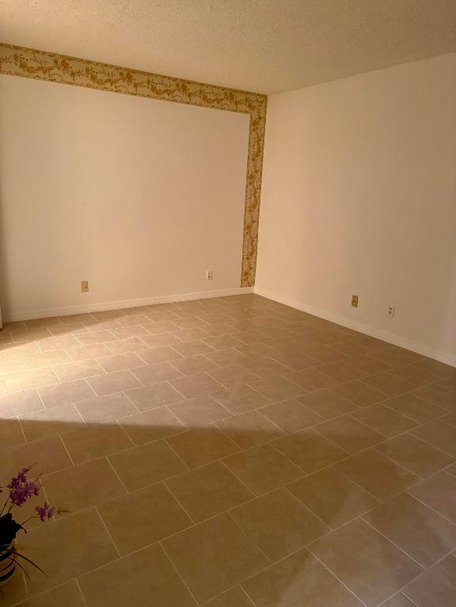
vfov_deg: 71.6
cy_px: 304
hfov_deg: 56.8
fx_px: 422
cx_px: 228
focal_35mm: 24
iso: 500
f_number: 1.78
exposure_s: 1/60
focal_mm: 6.76
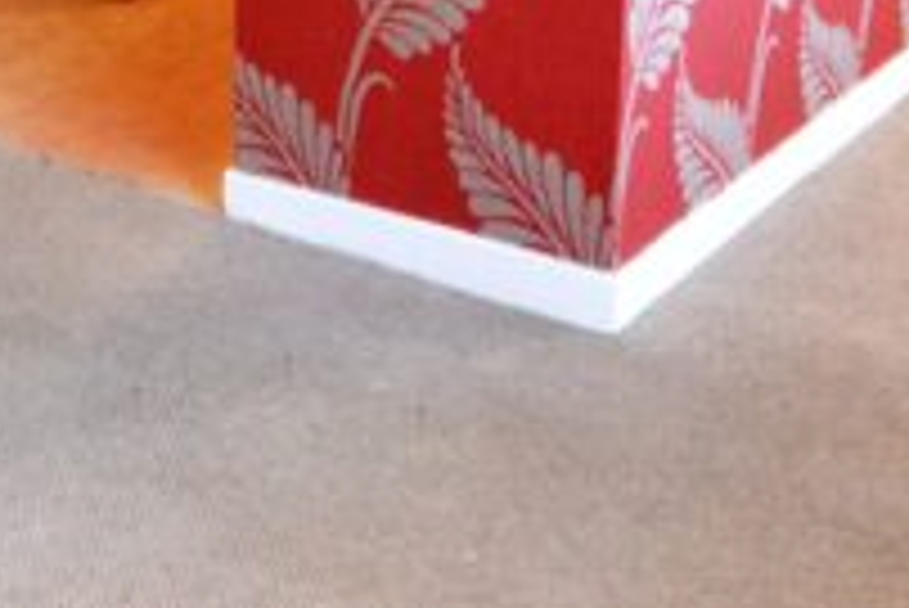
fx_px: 1920
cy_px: -92
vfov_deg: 17.3
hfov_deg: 26.4
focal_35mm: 76
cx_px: 261
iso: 1250
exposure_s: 1/60
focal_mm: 10
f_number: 3.5
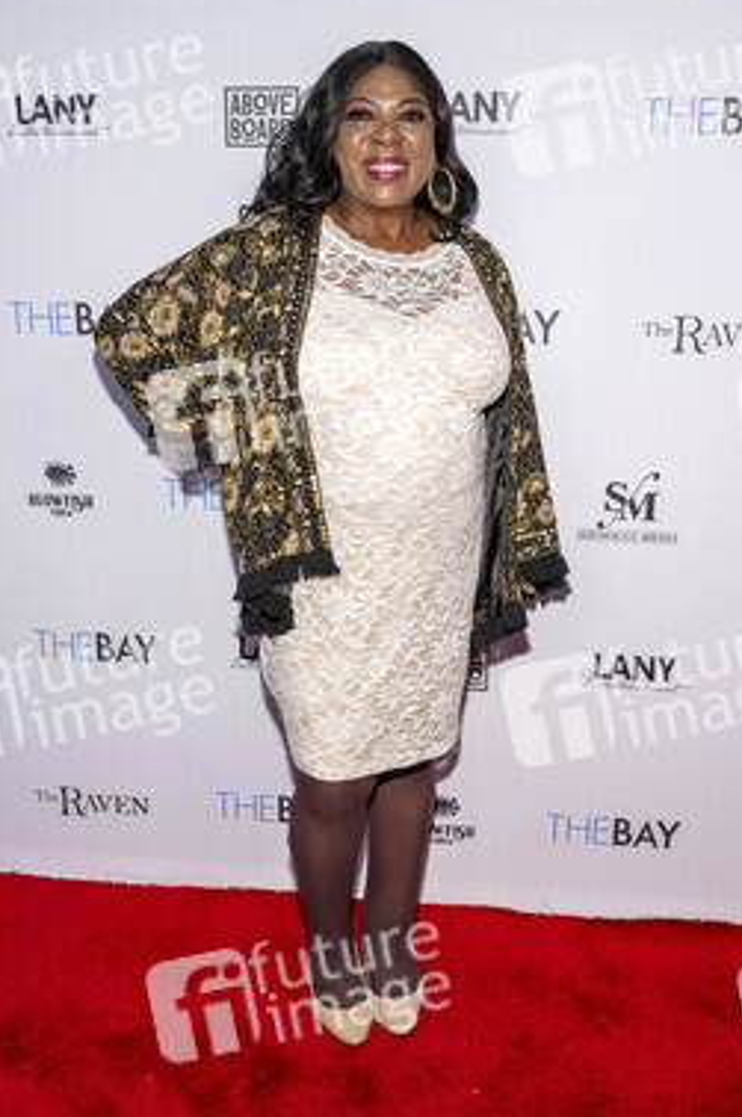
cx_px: 384
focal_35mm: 36
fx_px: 1116
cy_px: 550
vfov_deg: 53.2
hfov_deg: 36.8
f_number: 5.6
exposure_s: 1/200
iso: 800
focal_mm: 34
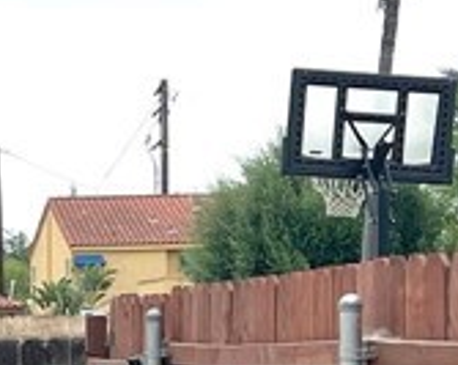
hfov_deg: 11.5
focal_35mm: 156
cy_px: 447
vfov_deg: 9.7
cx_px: -367
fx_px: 2111
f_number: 1.5
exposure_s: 1/5587
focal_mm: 5.7
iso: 50
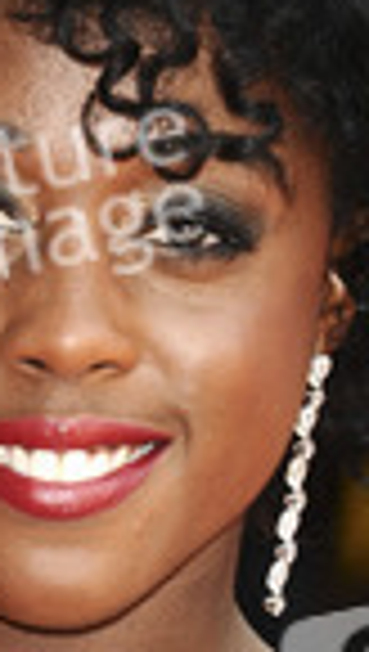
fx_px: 7890
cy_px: 441
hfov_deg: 2.7
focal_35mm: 455
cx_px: 106
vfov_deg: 4.7
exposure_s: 1/200
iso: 320
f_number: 5
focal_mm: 105
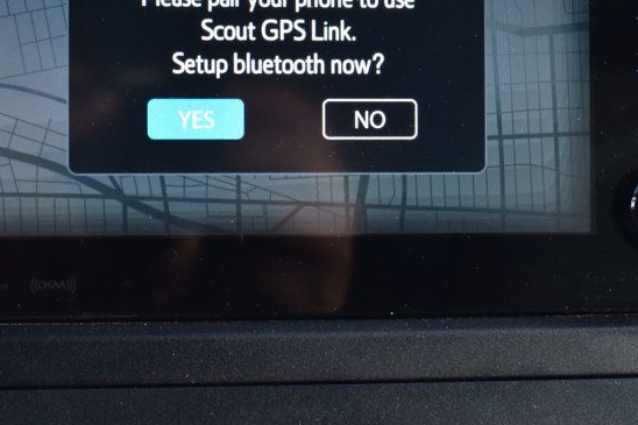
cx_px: 293
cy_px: 136
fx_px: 1540
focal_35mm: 87
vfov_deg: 15.7
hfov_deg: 23.4
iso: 400
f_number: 7.1
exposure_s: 1/25
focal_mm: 31
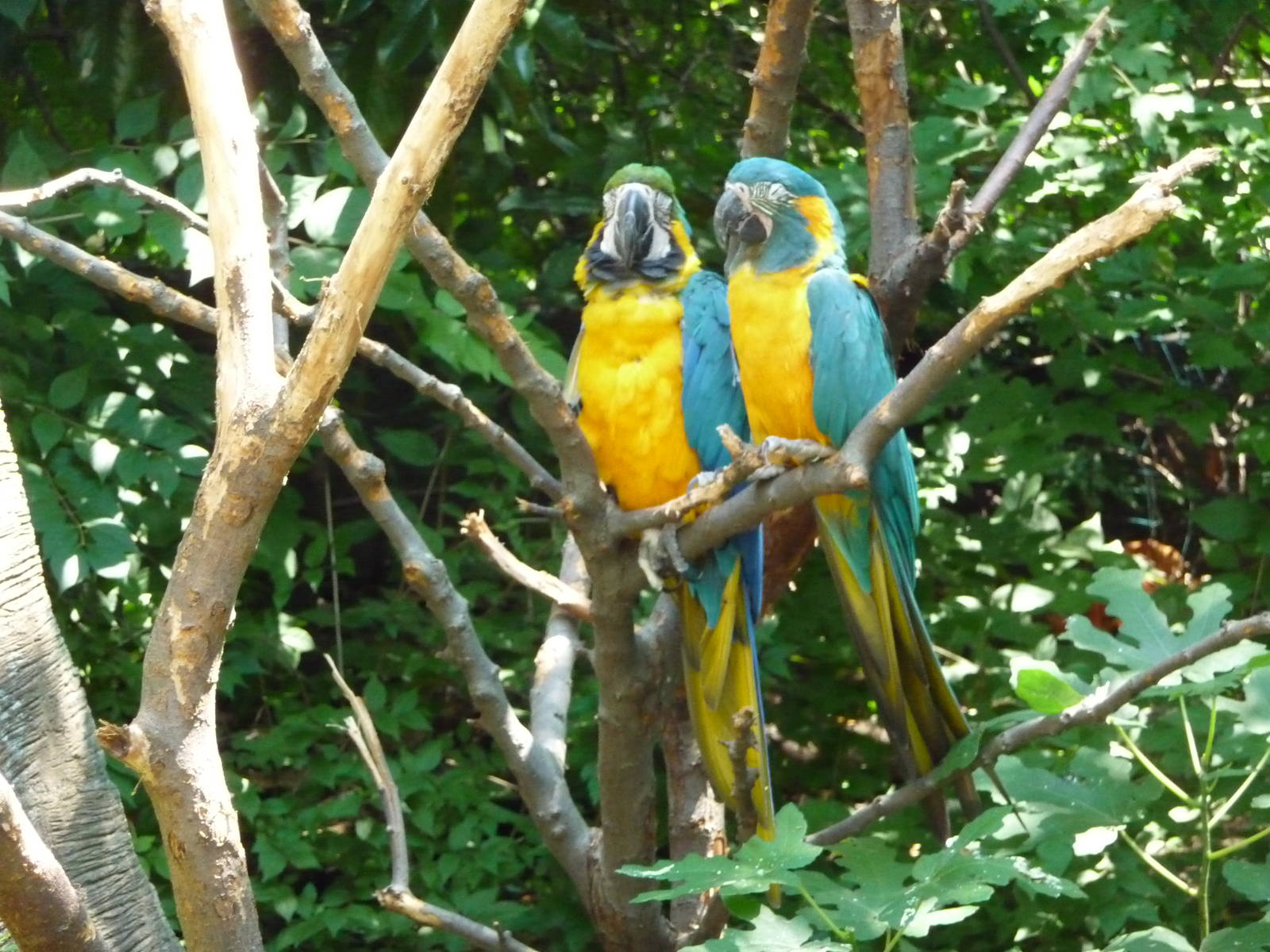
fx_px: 7778
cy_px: 476
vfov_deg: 7.0
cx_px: 635
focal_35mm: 212
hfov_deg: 9.3
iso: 800
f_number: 4.8
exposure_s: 1/125
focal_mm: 36.4
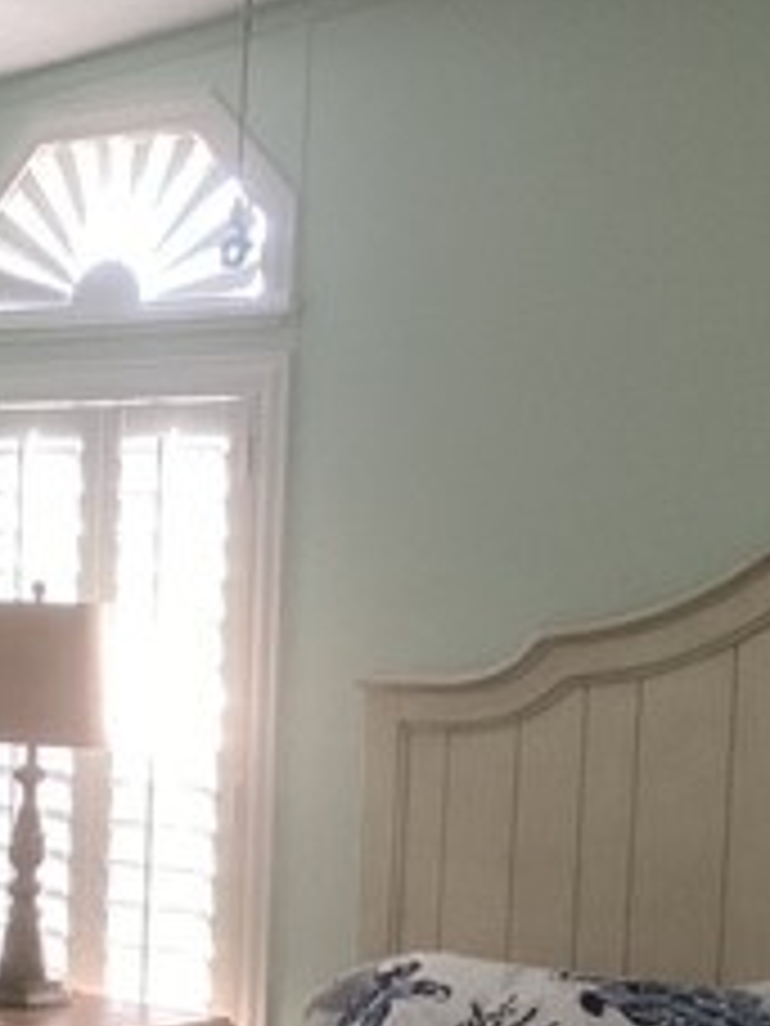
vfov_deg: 22.3
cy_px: 788
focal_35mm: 87
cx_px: -95
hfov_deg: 16.4
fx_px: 2580
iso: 250
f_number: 2.4
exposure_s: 1/50
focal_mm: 3.3
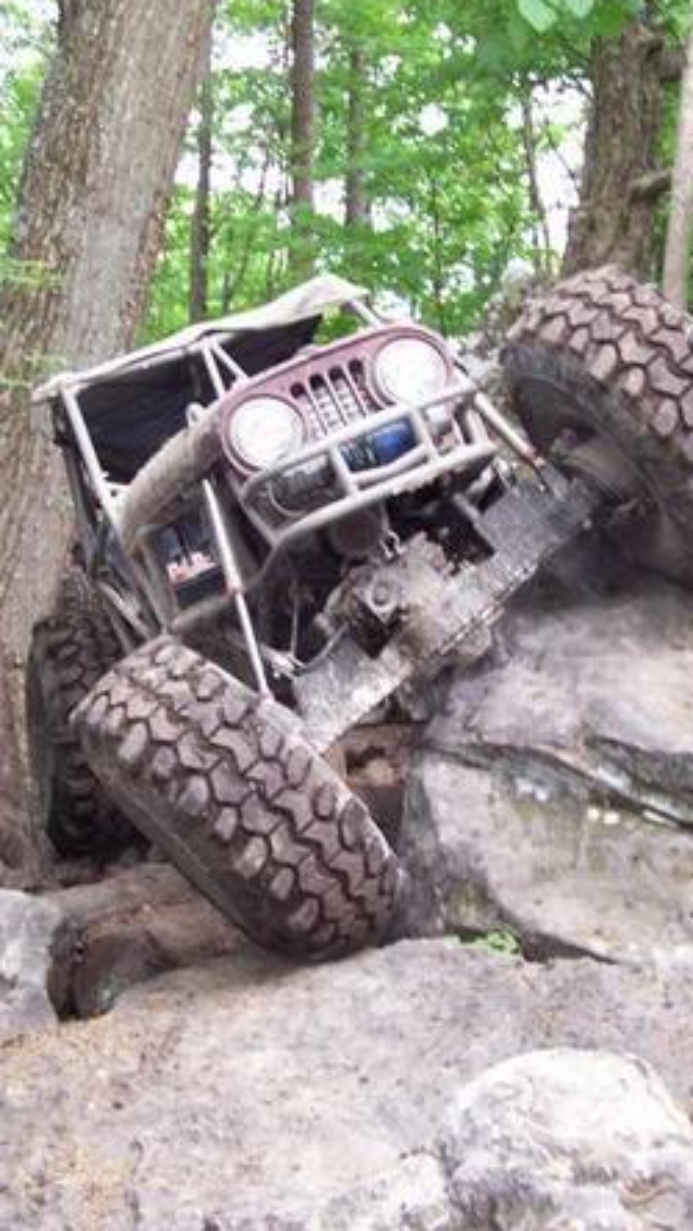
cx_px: 355
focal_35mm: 66
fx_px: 2154
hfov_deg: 18.3
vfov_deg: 31.9
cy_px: 568
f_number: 2.9
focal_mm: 7
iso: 140
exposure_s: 1/26.3
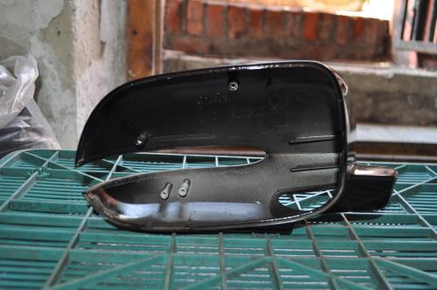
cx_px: 218
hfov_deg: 57.3
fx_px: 400
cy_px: 145
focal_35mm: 33
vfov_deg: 39.9
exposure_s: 1/60
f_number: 4
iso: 500
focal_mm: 22
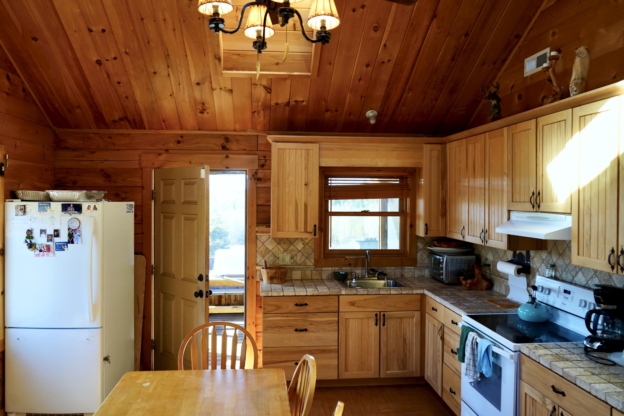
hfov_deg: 65.5
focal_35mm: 28
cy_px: 208
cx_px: 312
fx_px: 485
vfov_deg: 46.4
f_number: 4
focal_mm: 28
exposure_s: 1/60
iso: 250
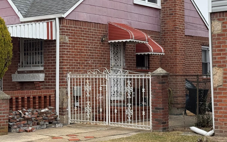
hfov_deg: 26.4
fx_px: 483
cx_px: 89
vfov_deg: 16.7
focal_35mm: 78
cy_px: 50
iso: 80
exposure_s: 1/1285
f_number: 1.78
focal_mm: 6.76
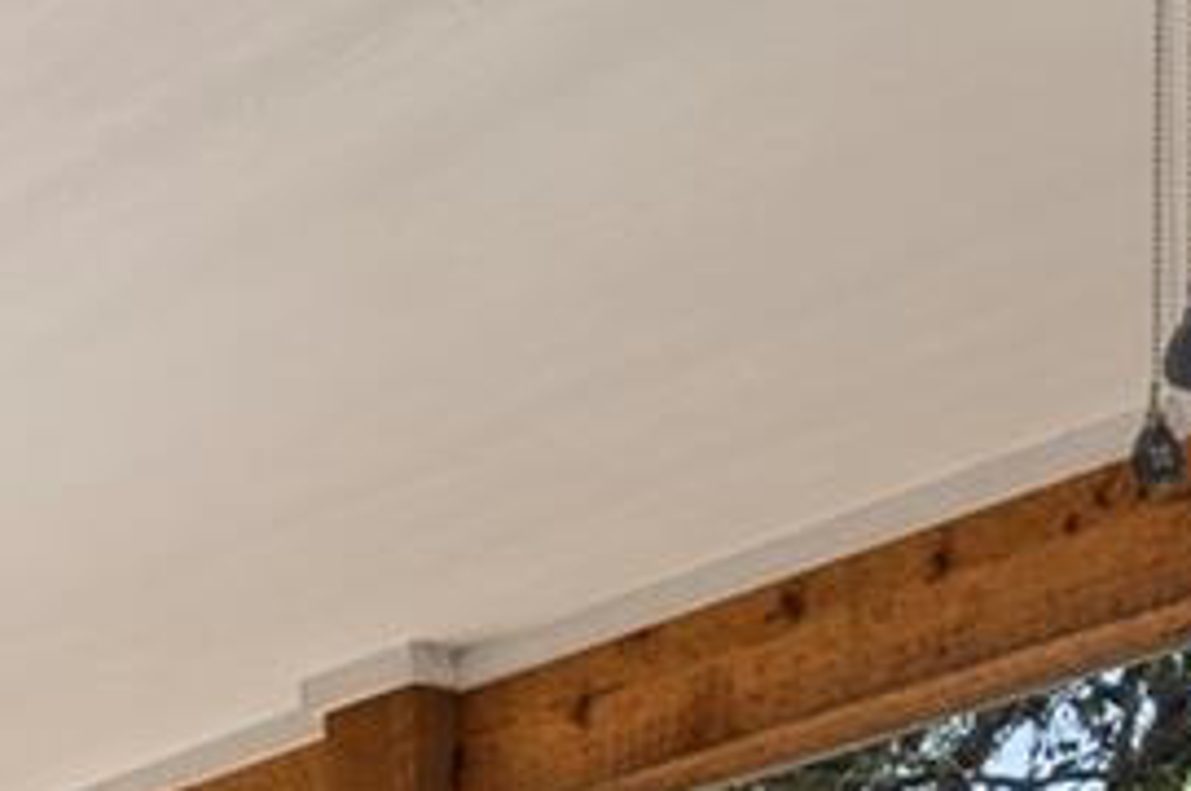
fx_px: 3998
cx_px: -9
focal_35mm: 121
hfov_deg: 16.6
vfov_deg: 9.9
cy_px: 1936
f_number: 8
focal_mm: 16
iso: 250
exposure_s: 1/25
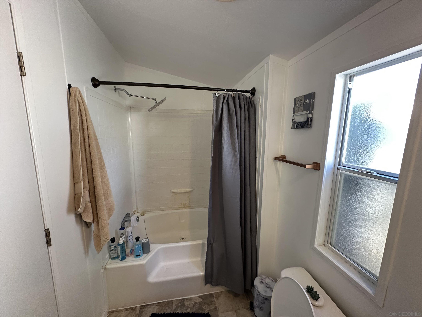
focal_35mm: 14
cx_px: 211
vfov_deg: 85.7
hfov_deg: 102.1
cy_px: 158
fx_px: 171
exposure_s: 1/60
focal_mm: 2.22
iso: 200
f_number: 2.2
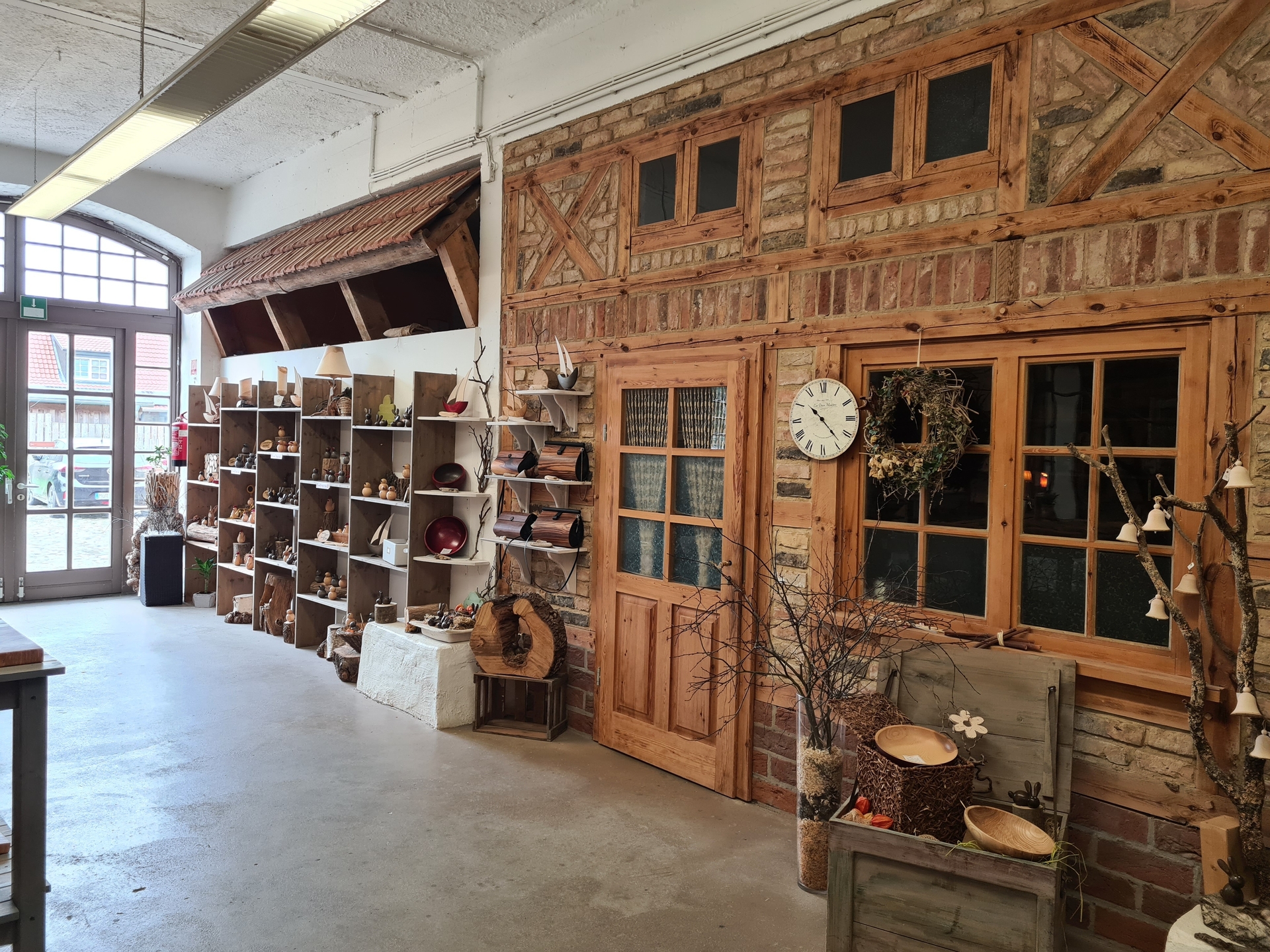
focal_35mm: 26
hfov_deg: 67.3
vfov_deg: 53.1
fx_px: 954
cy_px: 476
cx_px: 635
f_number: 1.8
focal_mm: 5.4
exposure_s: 1/50
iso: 160
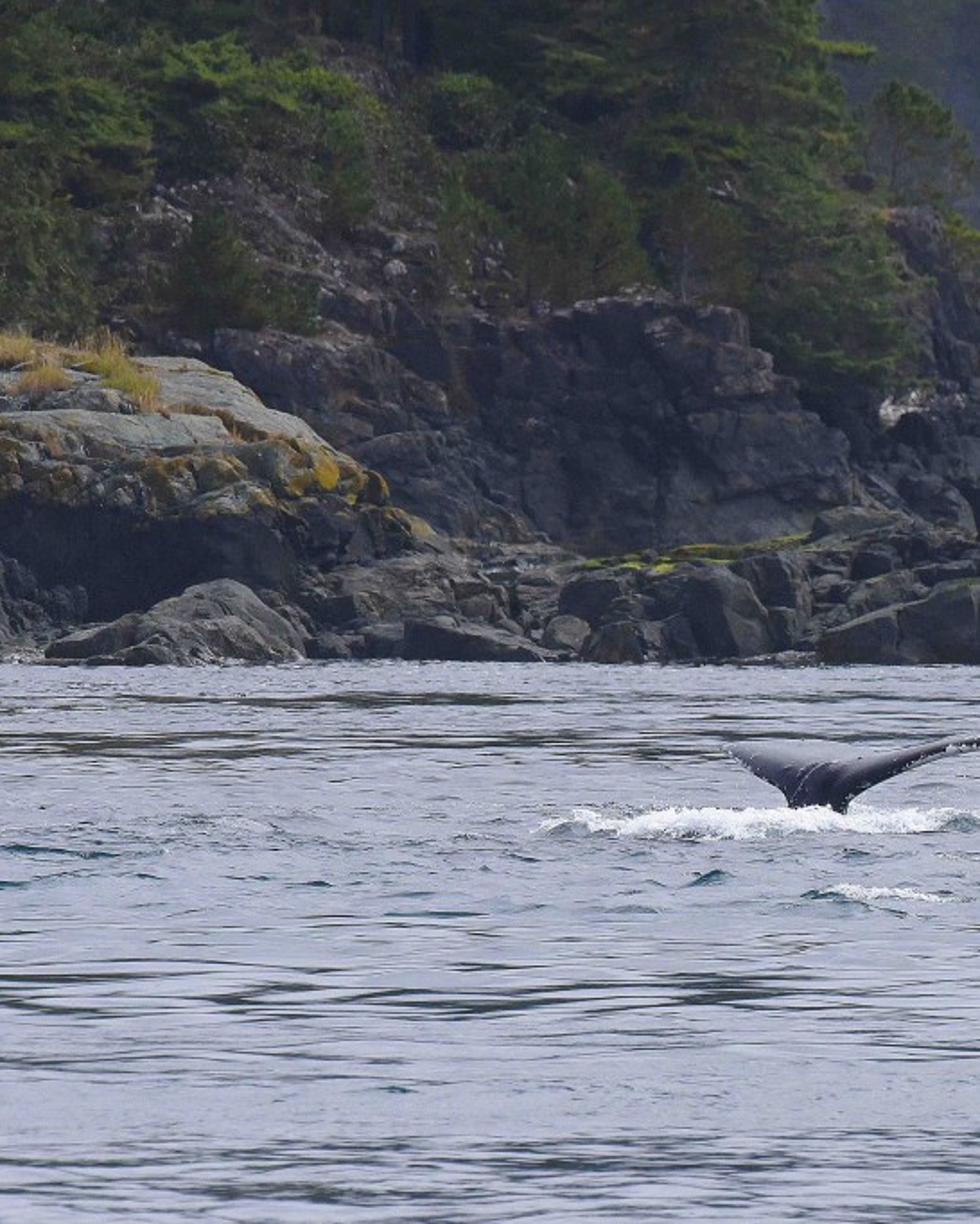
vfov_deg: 2.7
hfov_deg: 2.2
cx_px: 668
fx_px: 25549
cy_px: 612
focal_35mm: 705
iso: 1250
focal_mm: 500
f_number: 9
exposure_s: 1/4000
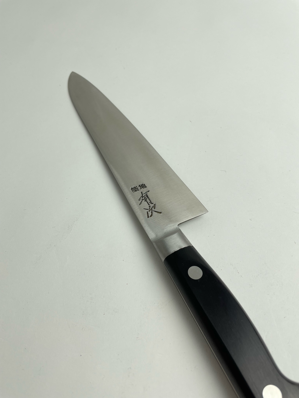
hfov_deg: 53.0
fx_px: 300
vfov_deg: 67.3
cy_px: 199
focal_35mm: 26
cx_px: 150
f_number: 1.6
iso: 32
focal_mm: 4.2
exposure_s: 1/421
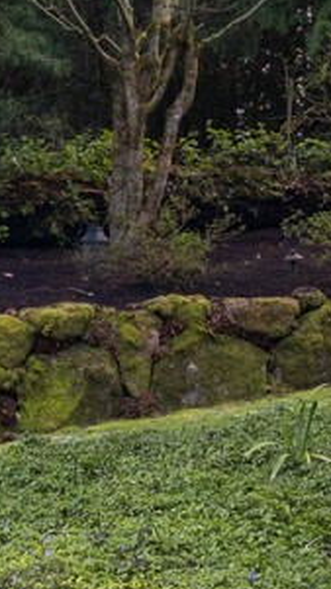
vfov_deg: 16.4
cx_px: -68
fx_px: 2031
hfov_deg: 9.2
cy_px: 457
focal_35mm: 130
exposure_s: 1/50
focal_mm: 14.5
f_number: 7.1
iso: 400
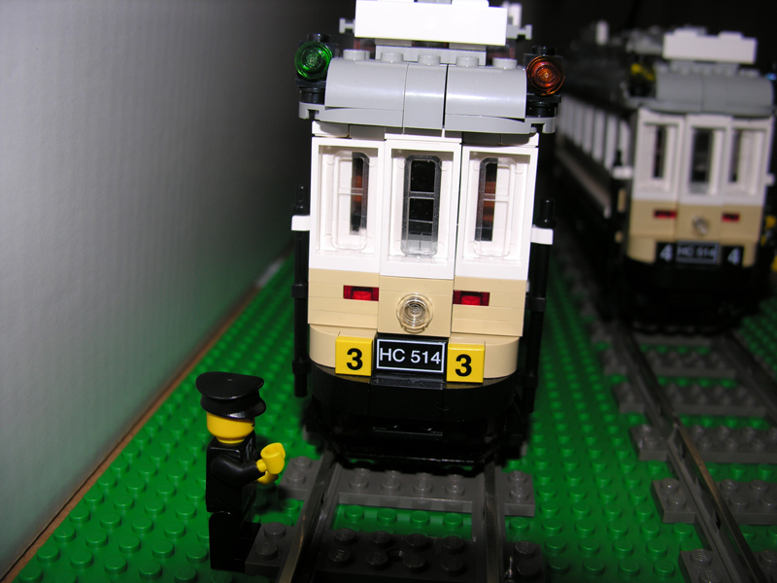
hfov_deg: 52.6
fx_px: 786
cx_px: 388
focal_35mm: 35
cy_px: 292
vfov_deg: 40.7
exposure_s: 1/60.1
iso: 50
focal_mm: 8.9
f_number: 2.8
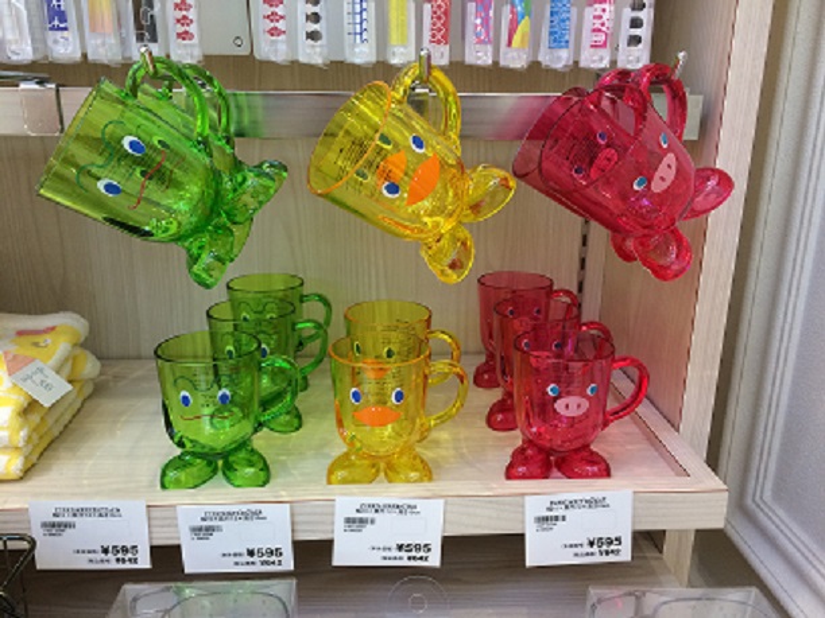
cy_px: 309
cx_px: 412
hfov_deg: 61.7
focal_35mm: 29
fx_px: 691
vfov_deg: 48.2
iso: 50
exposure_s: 1/30
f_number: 2.2
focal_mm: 4.15
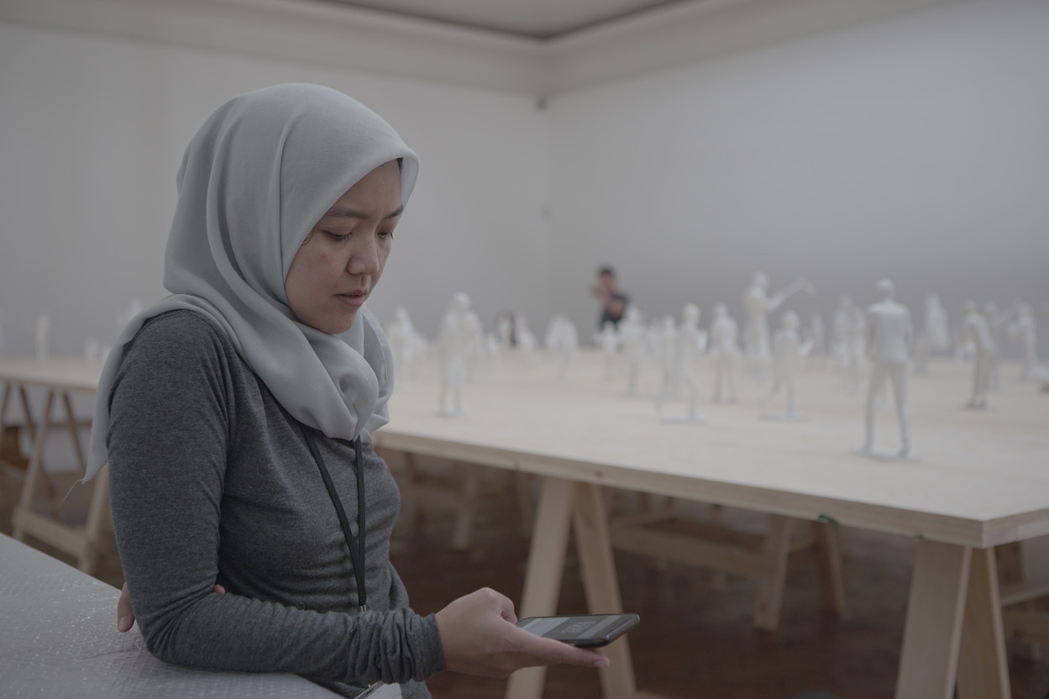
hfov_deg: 47.4
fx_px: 1194
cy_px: 351
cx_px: 518
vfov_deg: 32.6
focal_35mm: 41
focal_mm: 40
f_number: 2.8
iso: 1250
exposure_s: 1/50
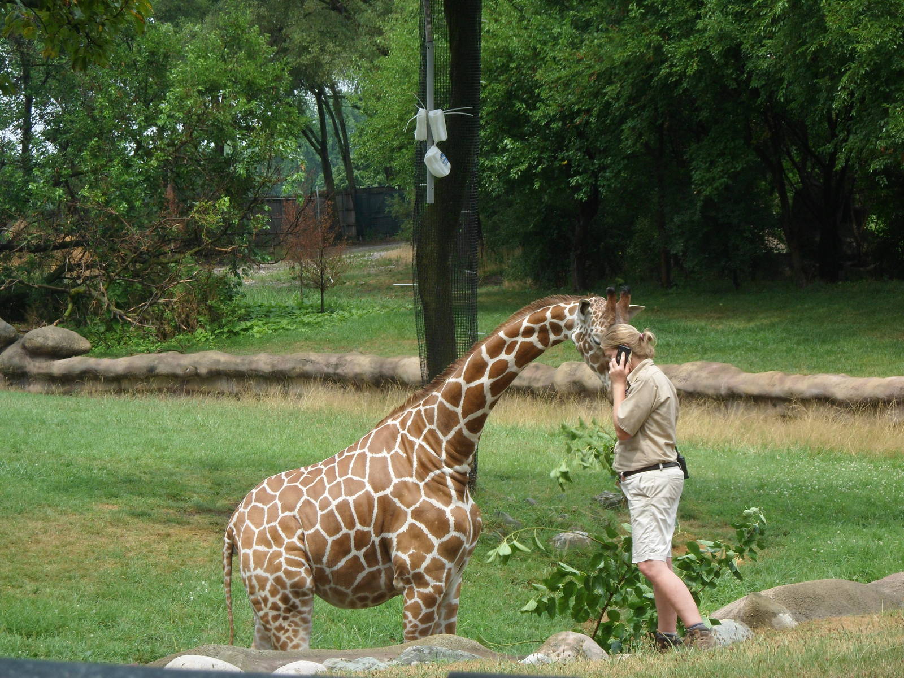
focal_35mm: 130
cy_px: 339
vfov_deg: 11.4
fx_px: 3395
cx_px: 452
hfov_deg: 15.2
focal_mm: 22.5
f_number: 5.4
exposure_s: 1/250
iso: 80
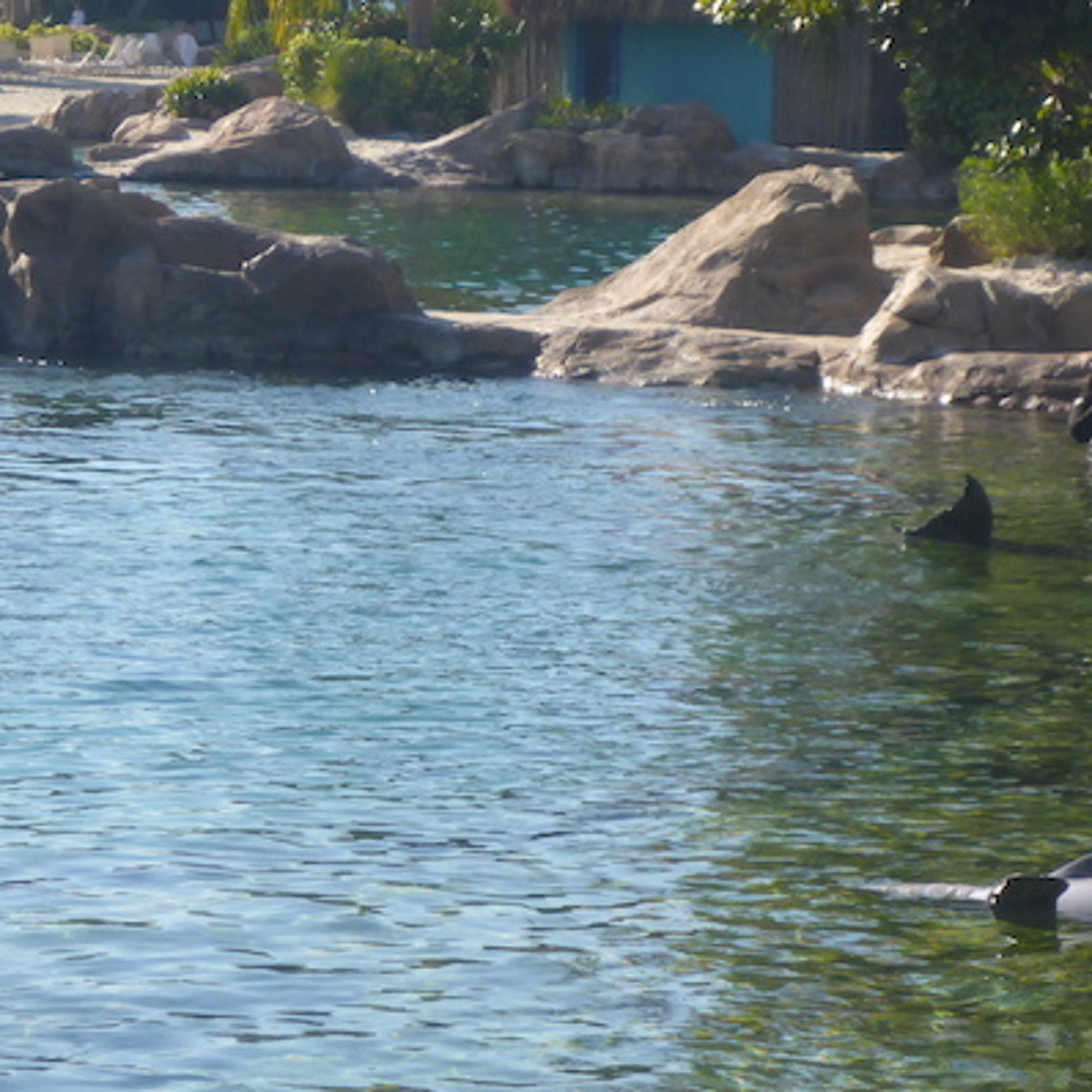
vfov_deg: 10.5
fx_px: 5960
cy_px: 546
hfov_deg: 10.5
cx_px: 572
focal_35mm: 167
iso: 200
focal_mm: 22.8
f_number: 5.9
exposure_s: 1/500
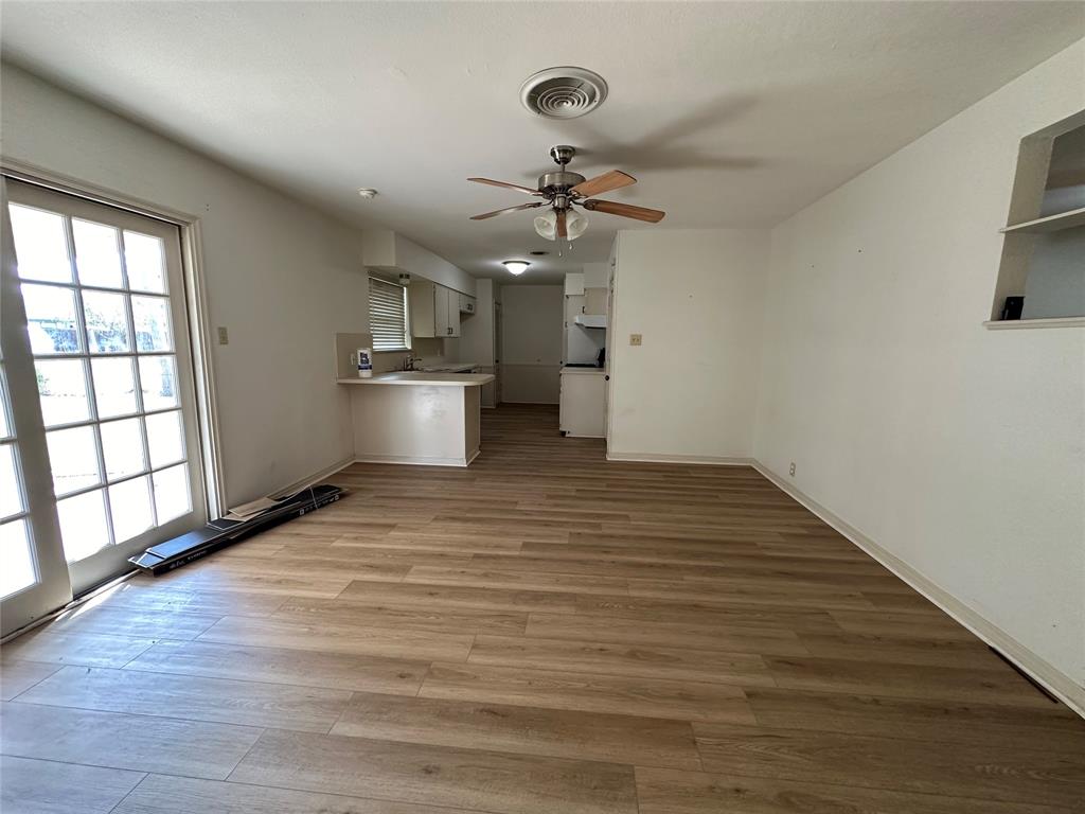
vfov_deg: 85.7
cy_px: 407
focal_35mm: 14
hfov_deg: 102.1
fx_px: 439
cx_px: 542
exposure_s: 1/120
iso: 250
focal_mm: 2.22
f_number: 2.2
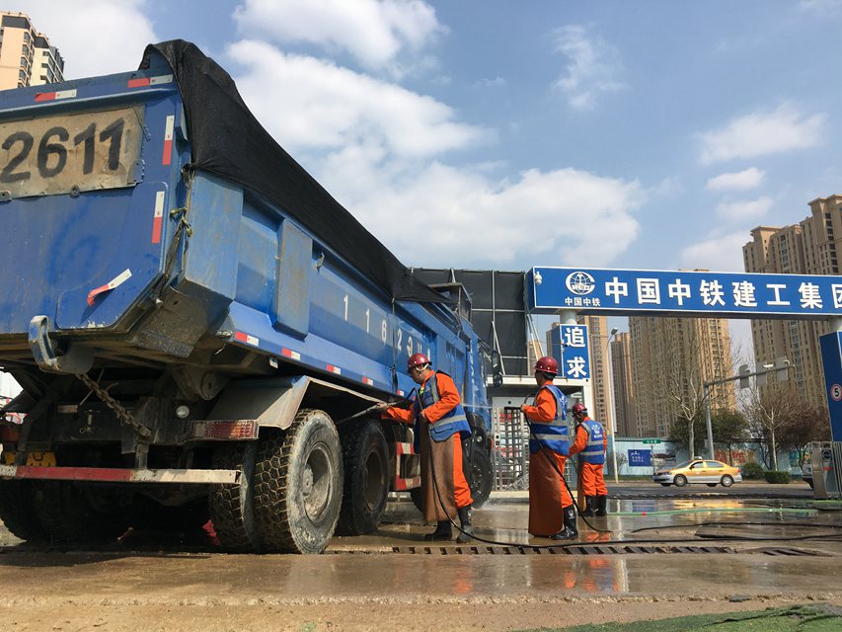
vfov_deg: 48.2
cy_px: 316
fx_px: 705
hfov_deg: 61.7
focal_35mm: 29
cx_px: 421
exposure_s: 1/2137
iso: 25
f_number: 2.2
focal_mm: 4.15
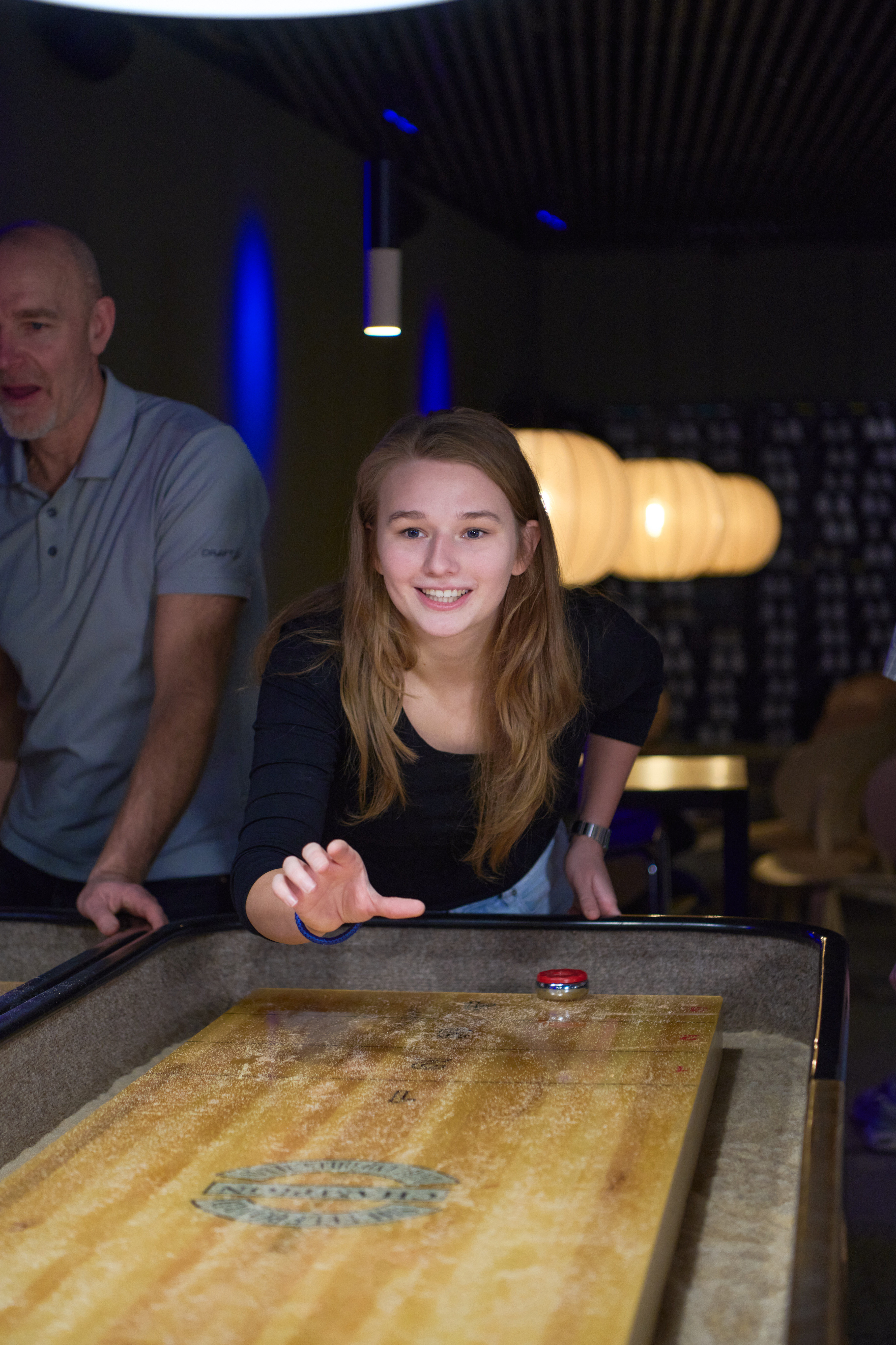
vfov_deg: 28.8
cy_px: 672
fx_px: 2613
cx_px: 448
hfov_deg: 19.5
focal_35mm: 70
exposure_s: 1/125
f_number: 2.8
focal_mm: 70
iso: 800
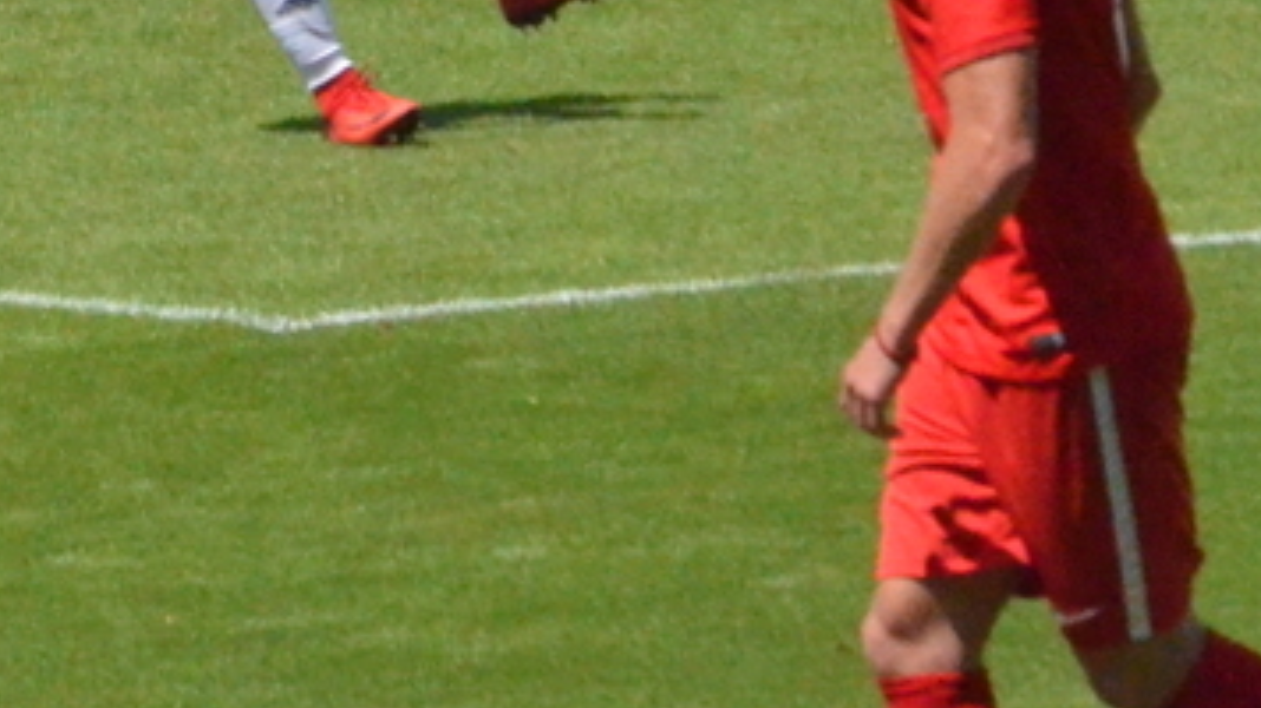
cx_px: -499
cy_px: -405
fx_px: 30051
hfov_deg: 2.4
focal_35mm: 899
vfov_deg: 1.3
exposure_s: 1/8000
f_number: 14
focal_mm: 170
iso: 6400
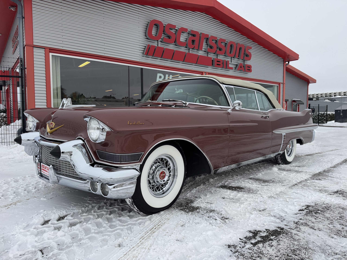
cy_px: 130
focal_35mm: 24
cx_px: 174
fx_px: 241
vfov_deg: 56.8
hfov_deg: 71.6
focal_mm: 6.76
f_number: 1.78
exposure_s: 1/379
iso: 80
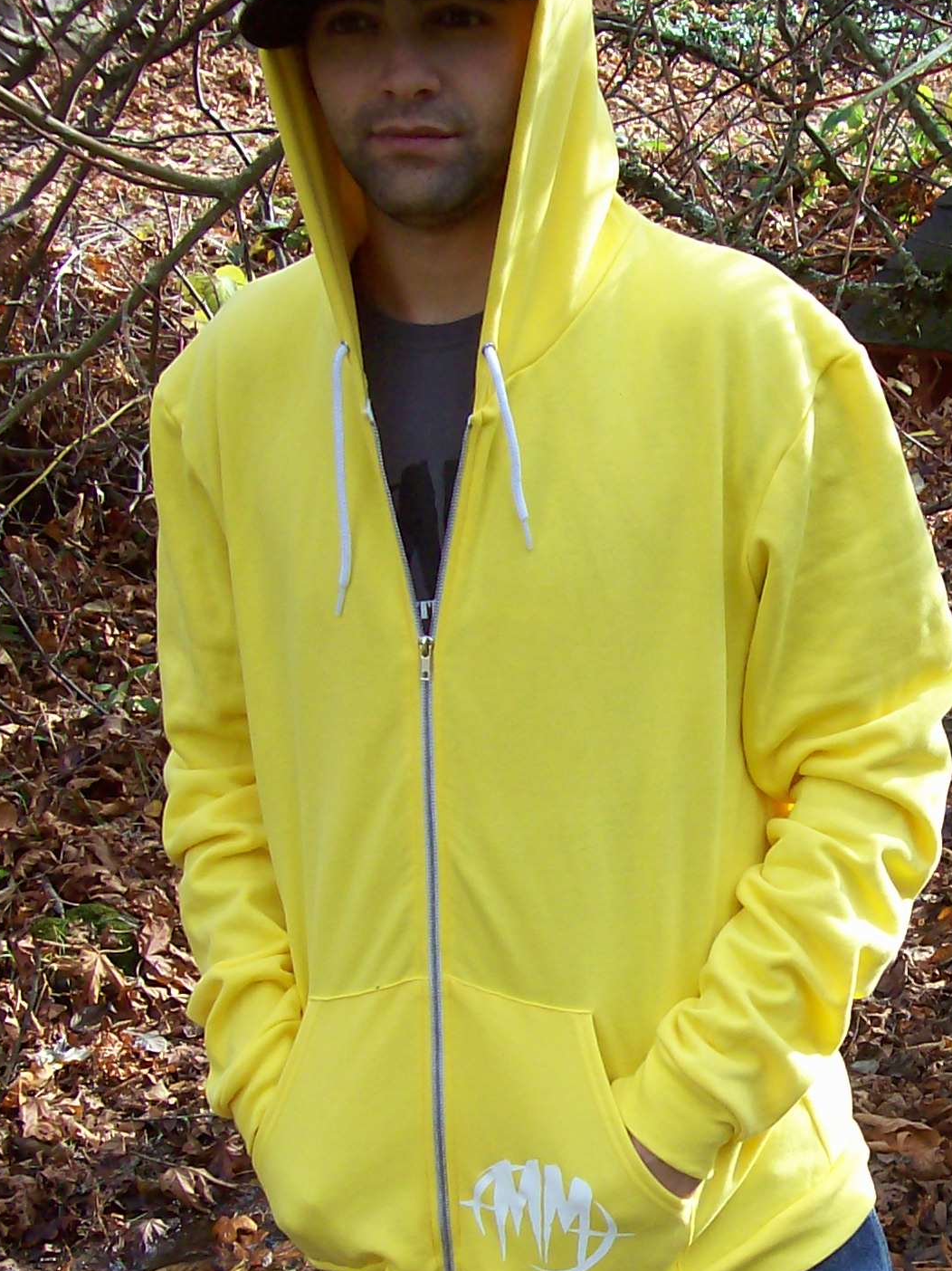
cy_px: 884
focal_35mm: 73
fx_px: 2678
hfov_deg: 19.6
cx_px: 941
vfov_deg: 26.5
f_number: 2.7
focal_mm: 6
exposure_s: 1/385
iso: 80
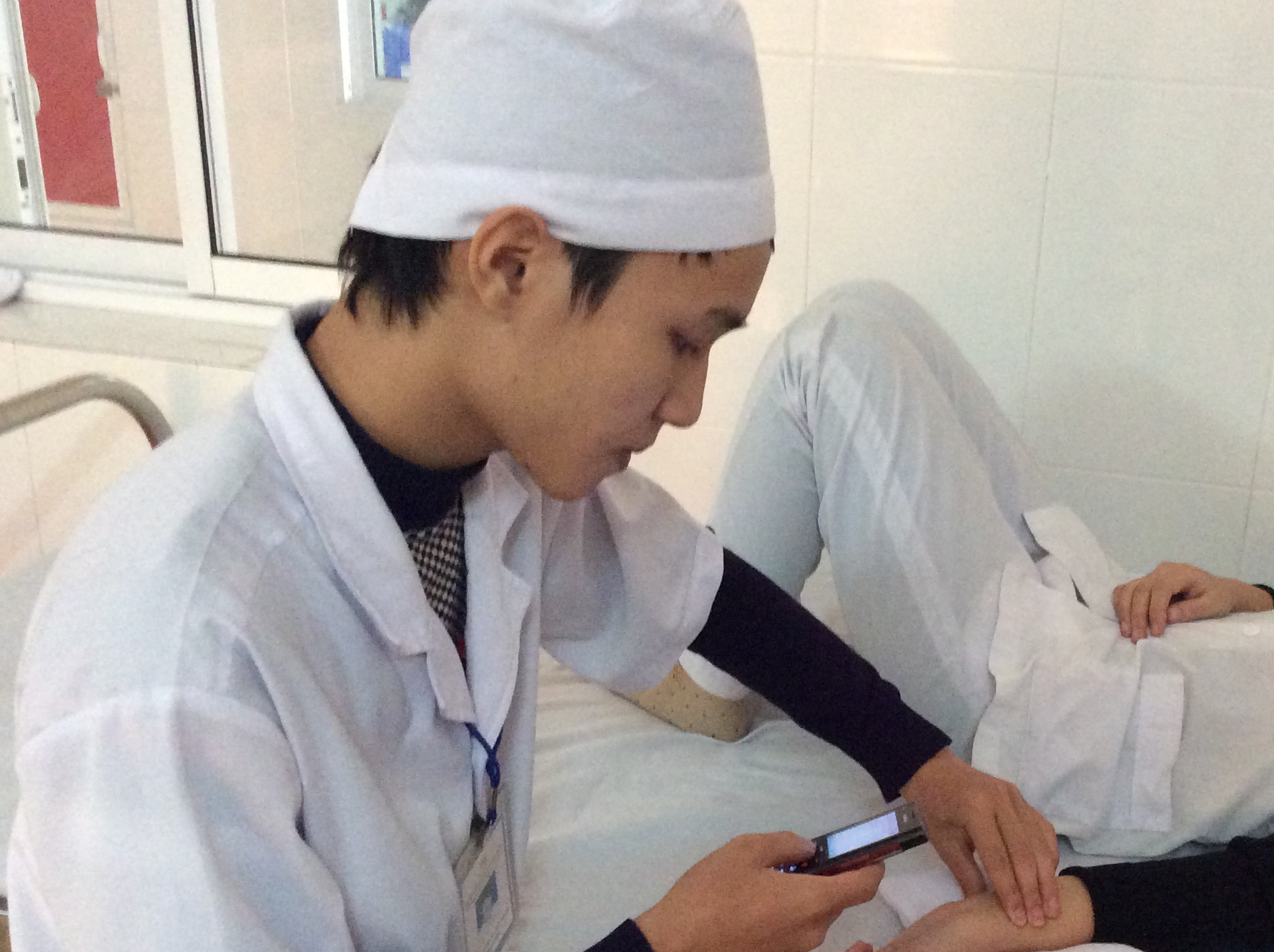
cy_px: 660
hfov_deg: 39.3
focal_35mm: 48
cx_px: 844
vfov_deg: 29.9
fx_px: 1764
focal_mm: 3.3
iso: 320
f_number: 2.4
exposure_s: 1/25
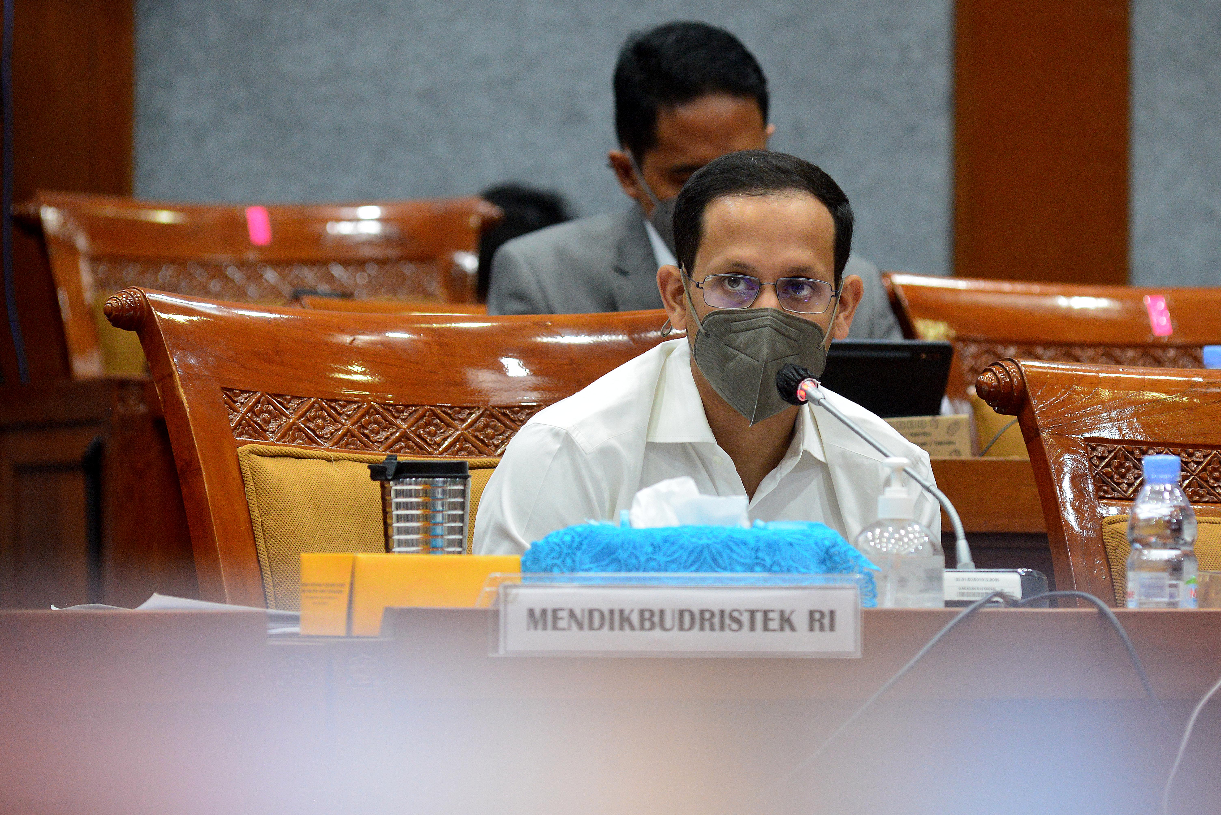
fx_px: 6786
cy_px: 408
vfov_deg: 6.9
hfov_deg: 10.3
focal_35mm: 200
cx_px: 610
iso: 3200
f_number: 5.6
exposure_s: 1/125
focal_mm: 200
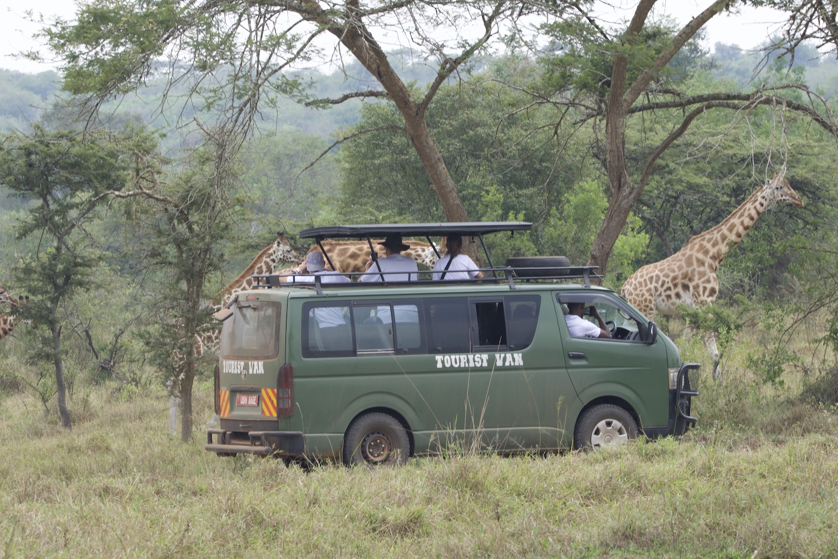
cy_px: 280
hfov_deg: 9.1
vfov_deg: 6.1
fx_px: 5238
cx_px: 419
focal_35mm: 225
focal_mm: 150
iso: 400
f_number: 10
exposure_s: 1/200
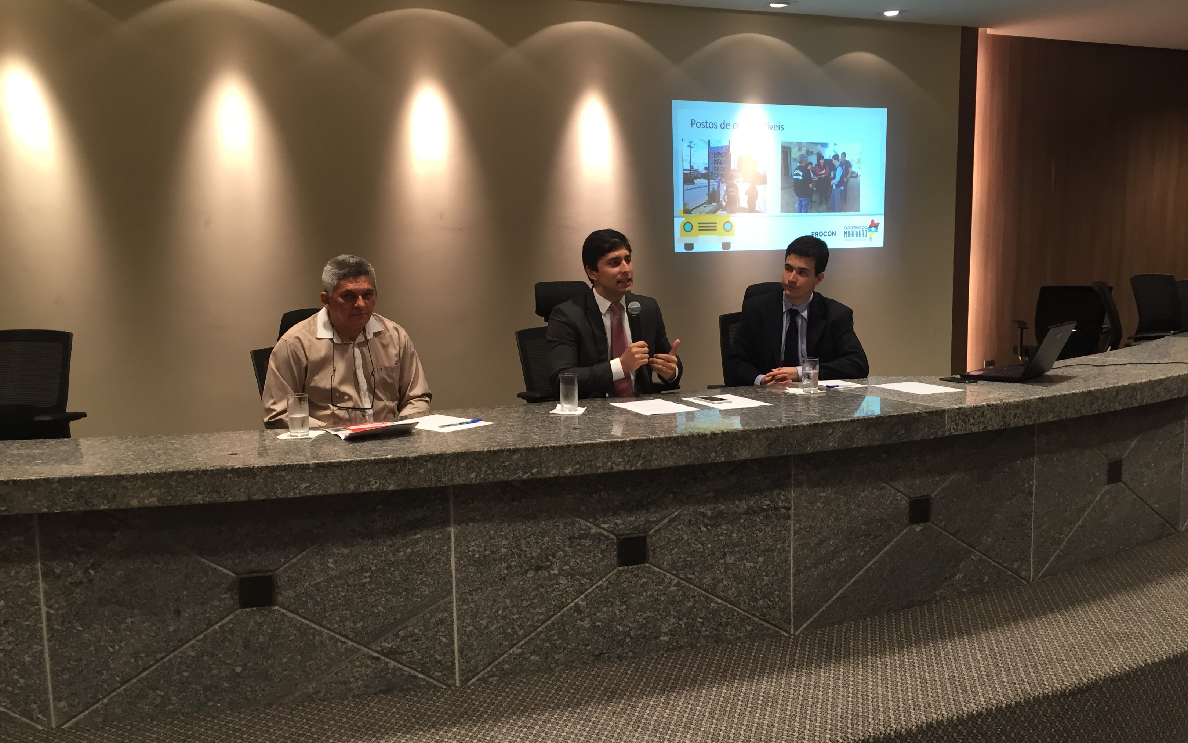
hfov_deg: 61.2
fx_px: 1004
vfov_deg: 40.6
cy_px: 379
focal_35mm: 31
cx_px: 594
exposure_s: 1/30
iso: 64
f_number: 2.2
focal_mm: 4.15
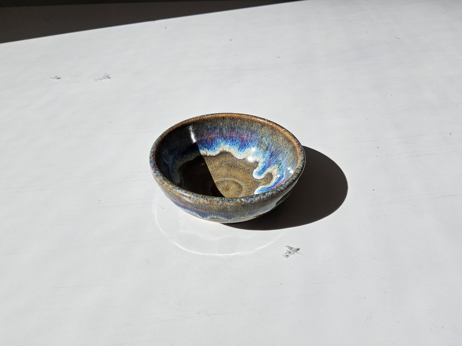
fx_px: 307
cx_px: 231
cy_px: 173
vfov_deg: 58.9
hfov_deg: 73.9
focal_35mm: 23
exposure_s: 1/241
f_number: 2
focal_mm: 3.08
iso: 32
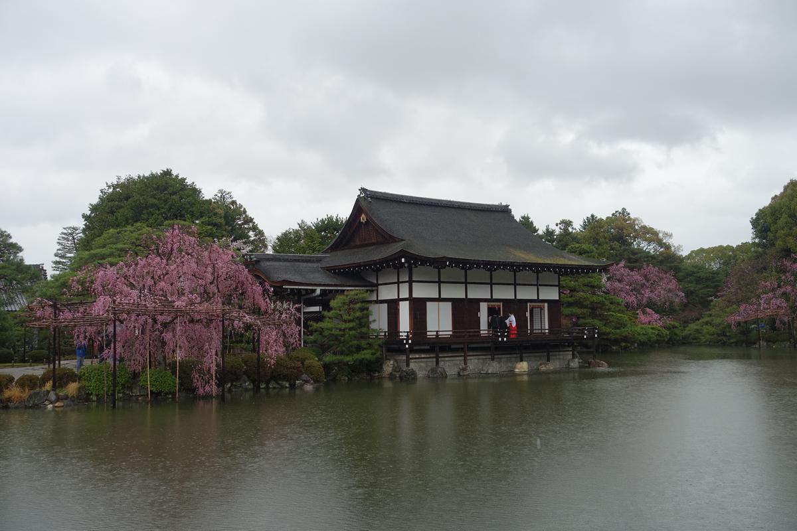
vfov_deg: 37.9
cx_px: 398
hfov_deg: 54.4
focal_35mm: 35
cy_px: 266
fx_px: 775
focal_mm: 12.99
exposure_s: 1/250
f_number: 4
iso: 125
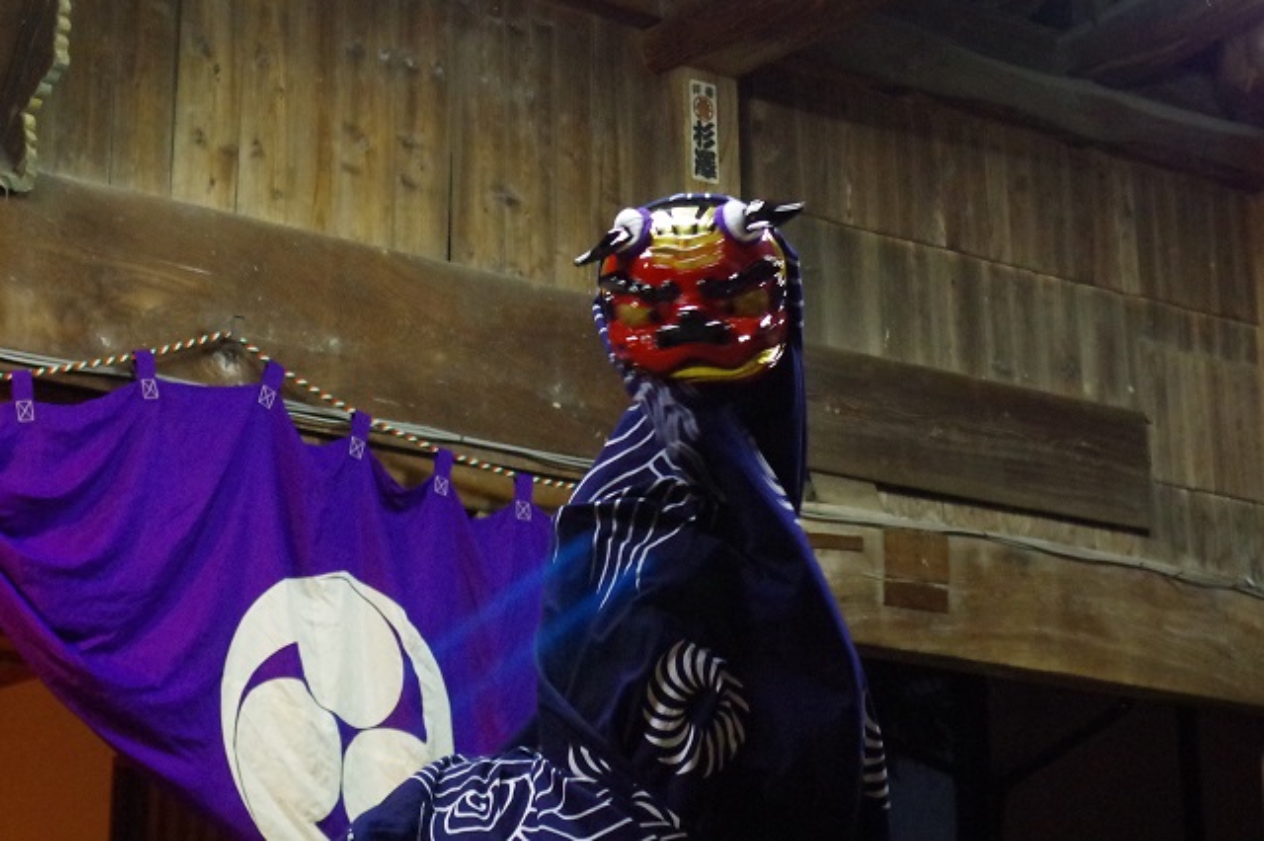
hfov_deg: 38.2
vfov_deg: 26.0
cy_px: 420
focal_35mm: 52
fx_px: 1825
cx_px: 632
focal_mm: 35
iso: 3200
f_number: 3.2
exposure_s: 1/60
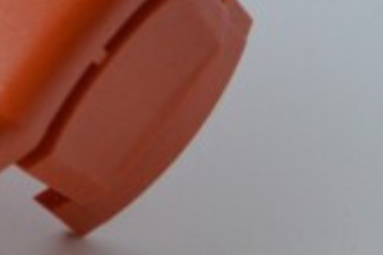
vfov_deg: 4.4
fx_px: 3295
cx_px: -431
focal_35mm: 310
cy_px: -17
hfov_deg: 6.4
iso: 400
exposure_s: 1/80
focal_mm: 48
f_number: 5.3
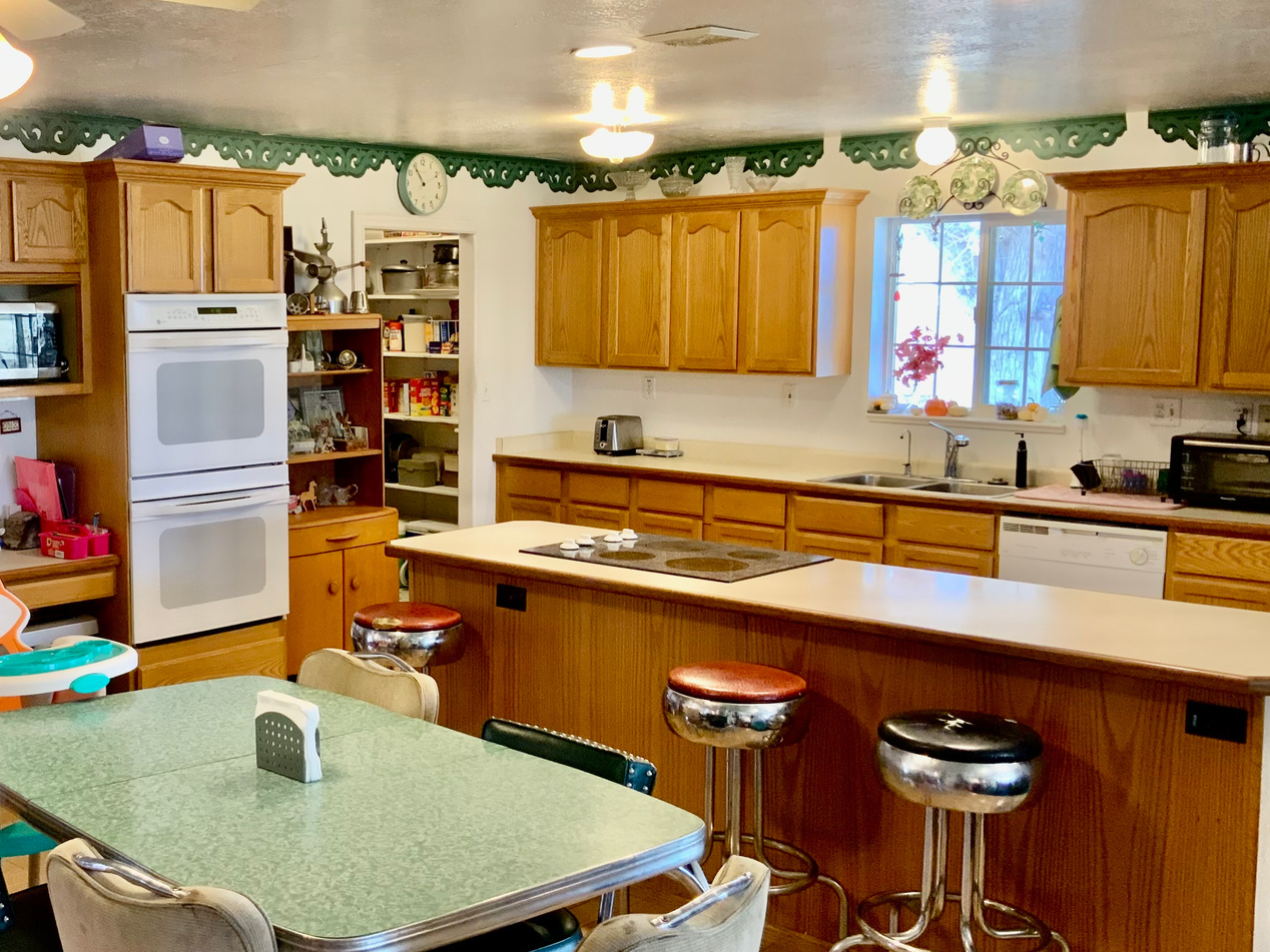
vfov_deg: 35.1
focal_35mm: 41
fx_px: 1504
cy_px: 467
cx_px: 391
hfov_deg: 44.9
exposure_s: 1/60
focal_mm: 3
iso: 100
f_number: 1.8
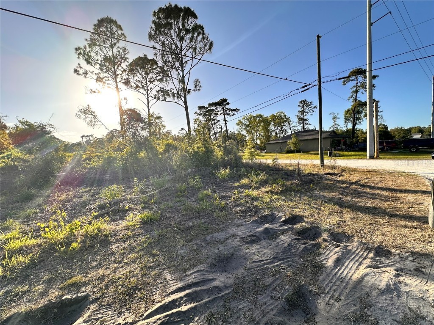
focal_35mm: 14
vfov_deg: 85.7
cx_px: 217
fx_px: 176
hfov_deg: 102.1
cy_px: 162
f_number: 2.2
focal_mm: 2.22
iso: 50
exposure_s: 1/1221
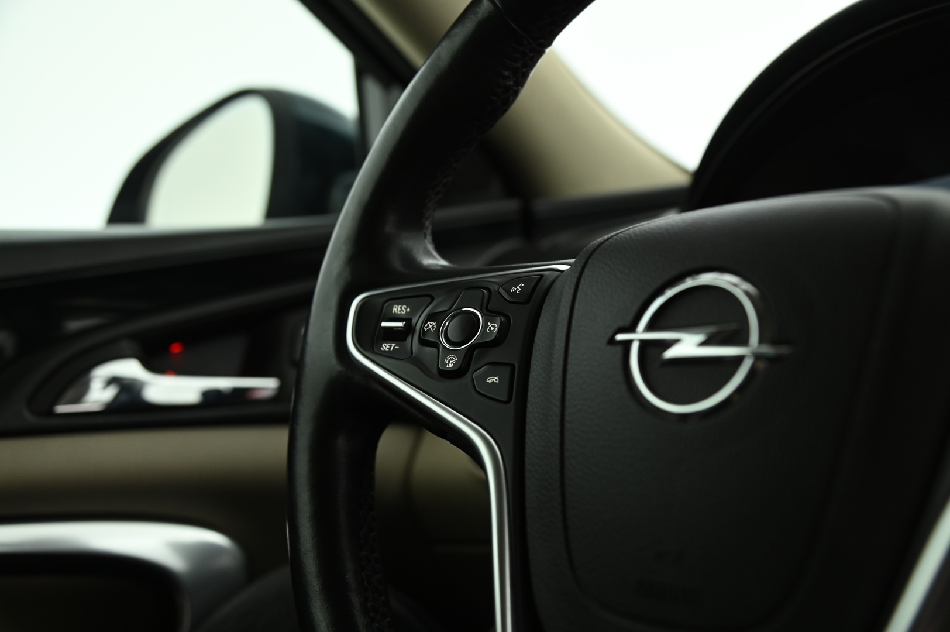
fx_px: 1002
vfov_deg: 35.0
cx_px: 475
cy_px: 316
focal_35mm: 38
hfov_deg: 50.7
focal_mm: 38
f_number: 4
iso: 1250
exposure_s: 1/20
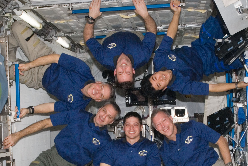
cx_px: 149
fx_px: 352
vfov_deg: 26.3
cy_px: 119
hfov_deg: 38.7
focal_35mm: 51
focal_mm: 20
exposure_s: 1/60
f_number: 11
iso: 200
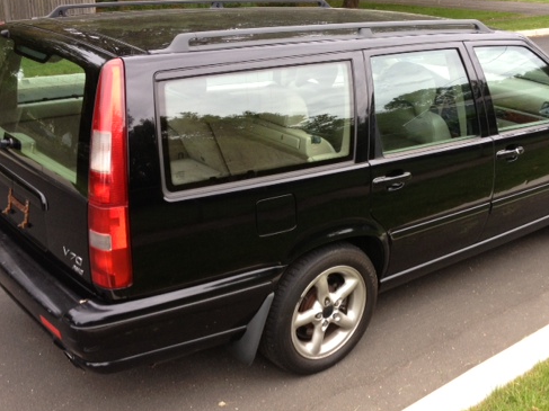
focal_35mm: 46
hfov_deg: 41.1
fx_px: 729
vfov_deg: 31.5
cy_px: 224
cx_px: 322
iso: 64
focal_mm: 4.28
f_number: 2.4
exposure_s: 1/60
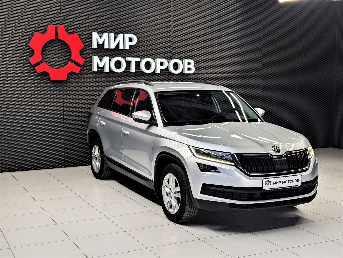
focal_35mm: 48
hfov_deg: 39.6
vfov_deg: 30.3
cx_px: 172
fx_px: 476
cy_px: 129
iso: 42
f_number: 1.85
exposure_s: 1/208
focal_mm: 6.81
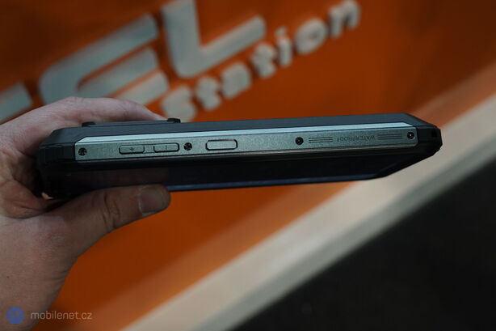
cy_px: 166
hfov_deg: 39.6
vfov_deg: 27.0
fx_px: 689
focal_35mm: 50
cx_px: 248
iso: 2500
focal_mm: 50
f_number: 8
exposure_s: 1/160
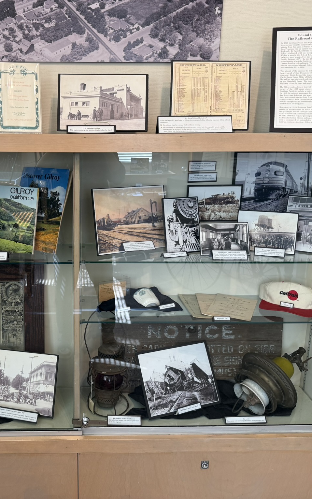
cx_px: 91
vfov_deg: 56.7
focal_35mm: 34
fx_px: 462
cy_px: 249
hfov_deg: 36.7
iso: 125
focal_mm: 6.76
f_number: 1.78
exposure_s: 1/60
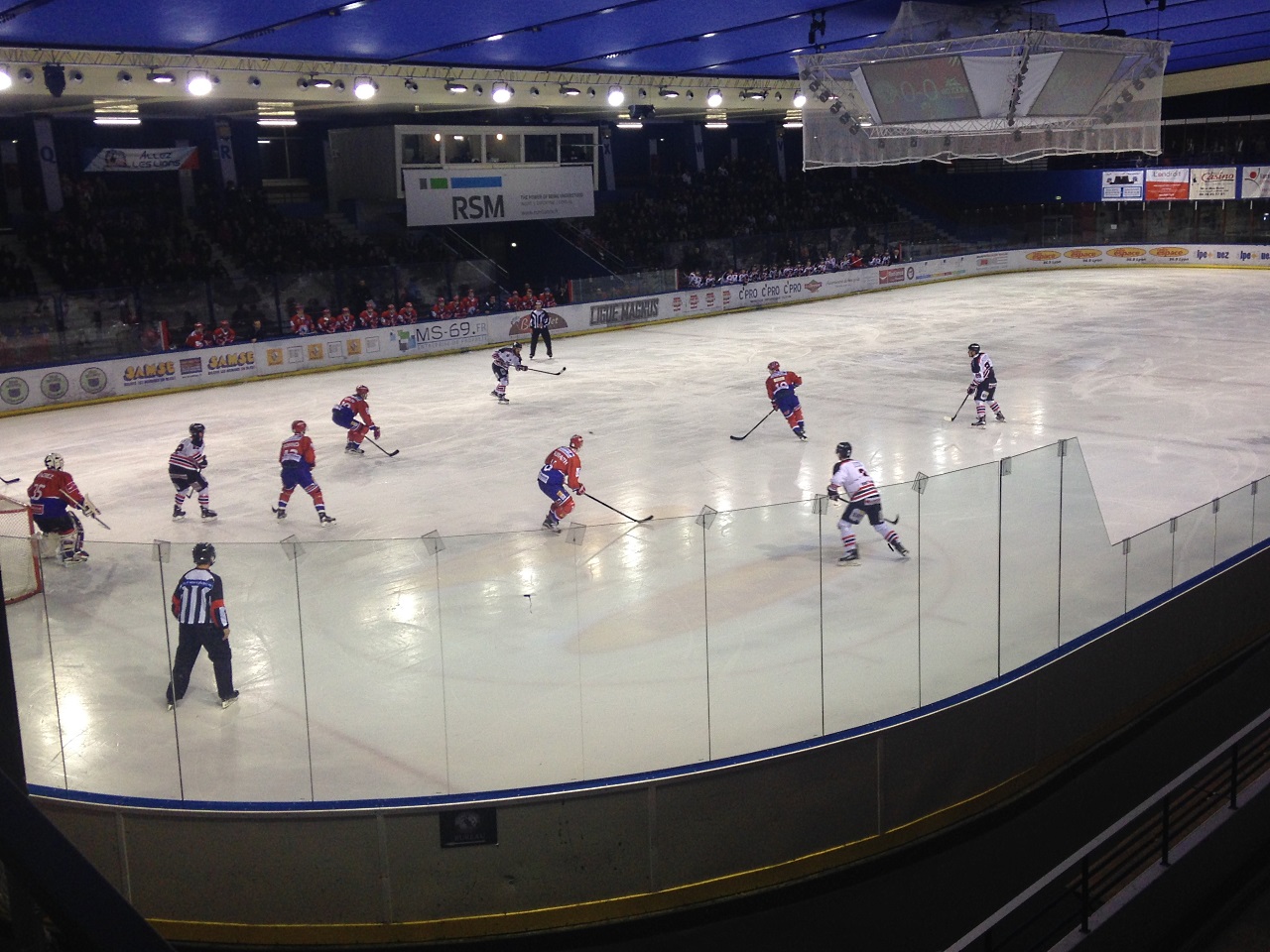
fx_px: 1211
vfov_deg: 42.9
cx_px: 635
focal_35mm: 33
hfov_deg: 55.4
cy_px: 476
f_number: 2.4
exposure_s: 1/120
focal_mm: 4.12
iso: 80
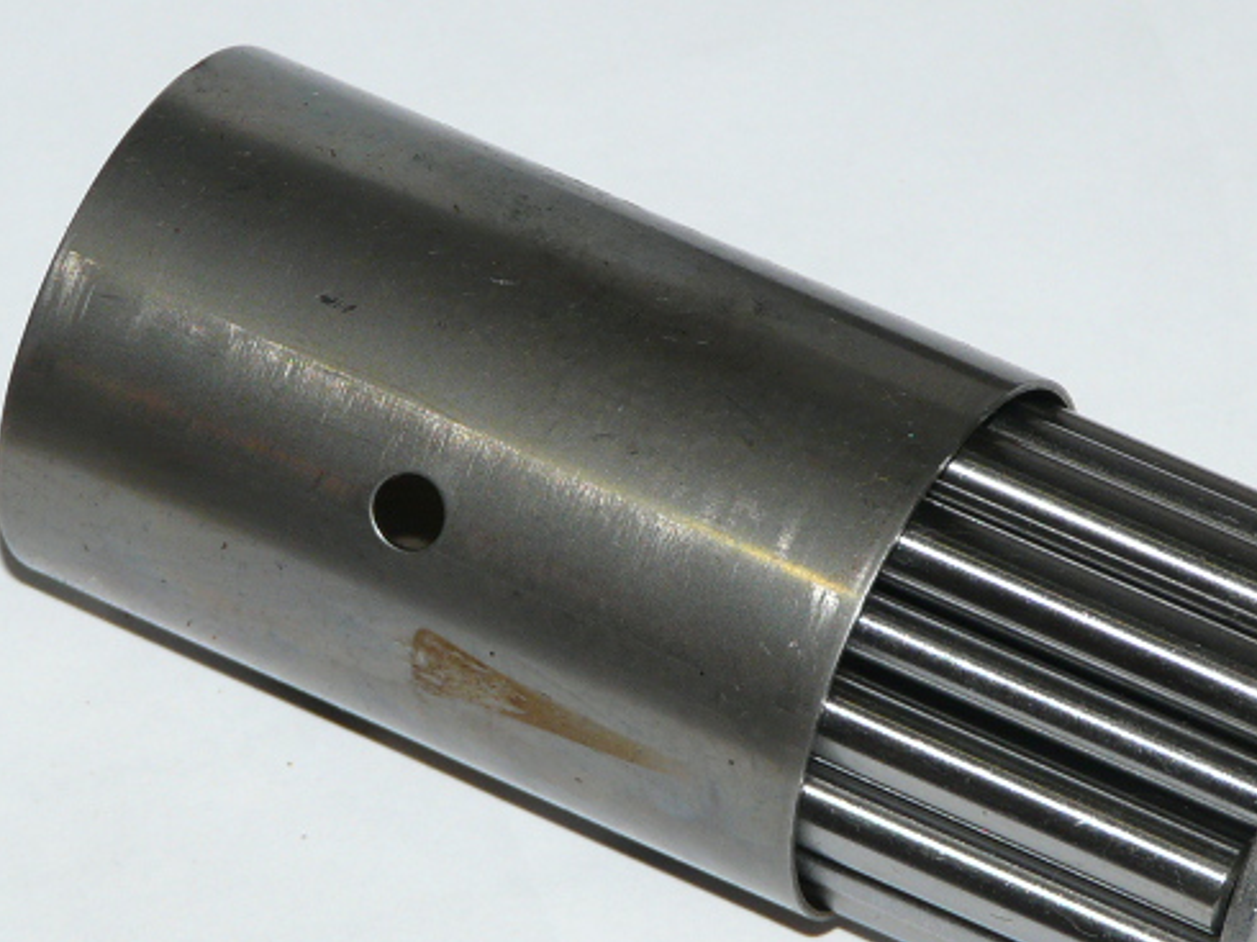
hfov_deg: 7.3
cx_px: 726
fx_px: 9909
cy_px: 570
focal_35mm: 273
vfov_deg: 5.4
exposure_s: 1/60
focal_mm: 21.6
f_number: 3.6
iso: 100
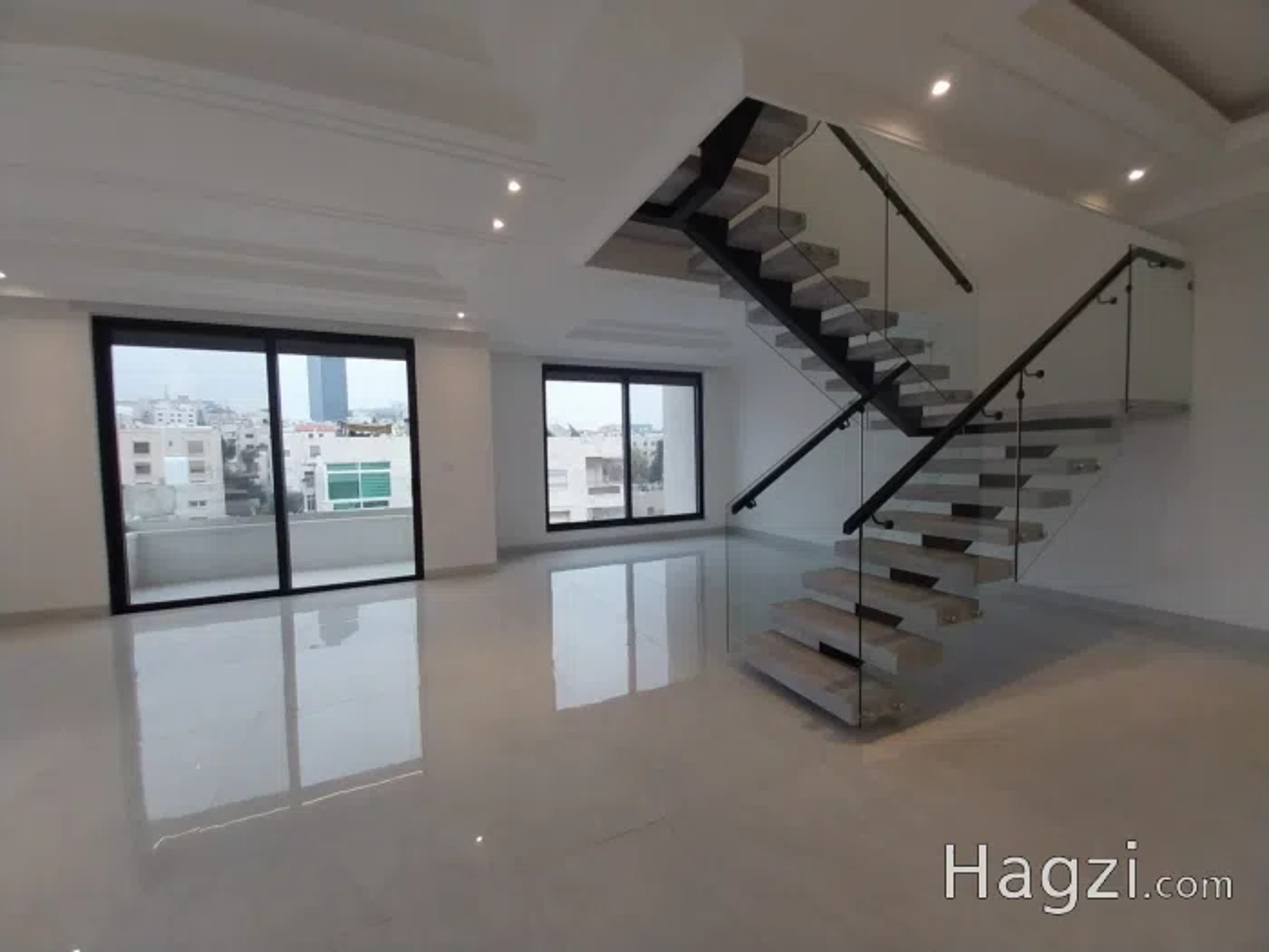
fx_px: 477
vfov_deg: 89.9
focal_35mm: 13
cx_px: 634
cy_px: 476
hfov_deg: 106.2
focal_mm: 1.3
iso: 101
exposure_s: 1/100
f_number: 2.2
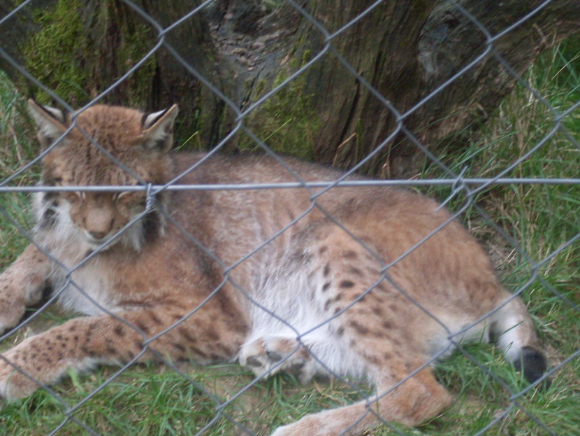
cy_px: 237
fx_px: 2129
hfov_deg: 15.5
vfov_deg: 11.7
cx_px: 245
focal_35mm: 127
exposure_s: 1/60
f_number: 4.8
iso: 200
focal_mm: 17.1
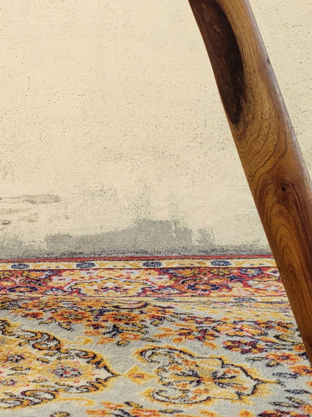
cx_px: -53
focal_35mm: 71
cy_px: 84
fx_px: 854
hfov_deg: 19.6
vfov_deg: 26.9
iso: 40
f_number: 1.8
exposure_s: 1/328
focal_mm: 5.4
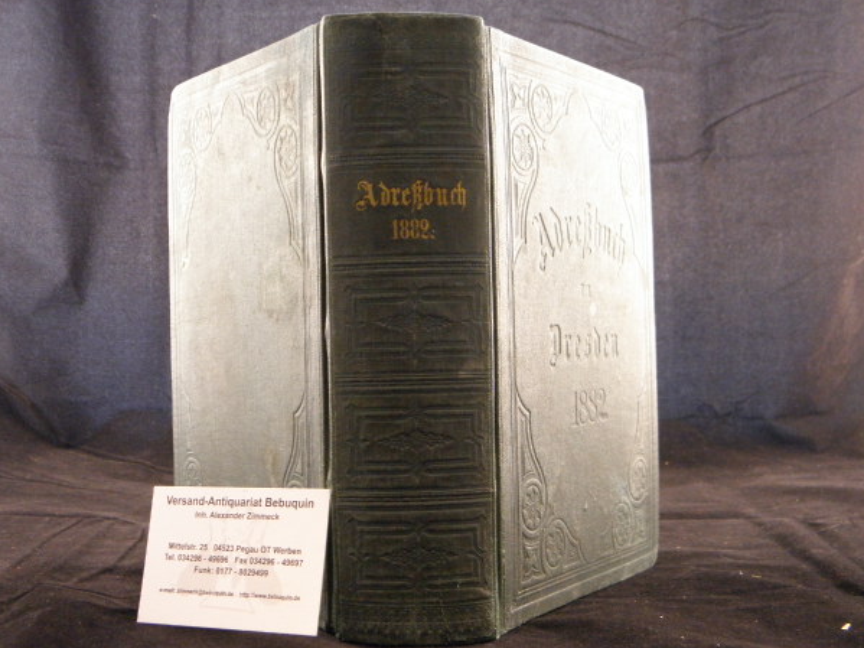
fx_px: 1173
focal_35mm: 47
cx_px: 427
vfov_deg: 30.9
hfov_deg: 40.4
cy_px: 338
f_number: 3.9
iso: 400
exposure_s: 1/8
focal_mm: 7.9
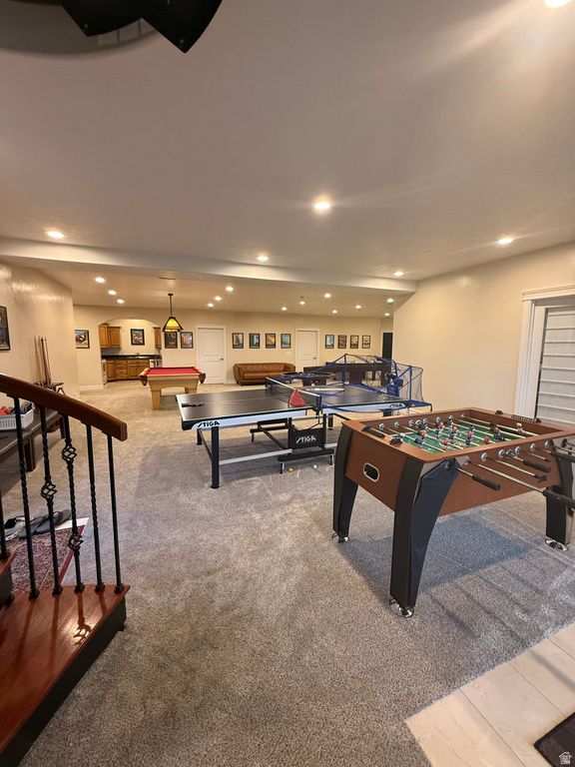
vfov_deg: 102.1
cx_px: 288
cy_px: 384
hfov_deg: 85.7
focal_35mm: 14
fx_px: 310
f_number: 2.2
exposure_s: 1/60
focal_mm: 2.22
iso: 320
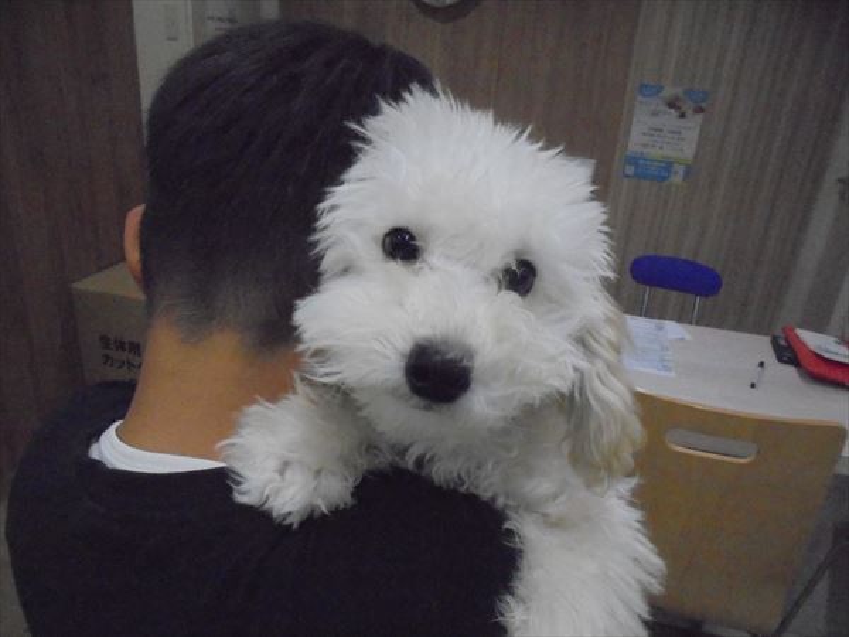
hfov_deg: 67.3
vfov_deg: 53.1
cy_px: 318
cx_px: 424
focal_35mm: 26
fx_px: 638
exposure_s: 1/250
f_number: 3.5
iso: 1250
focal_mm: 4.6
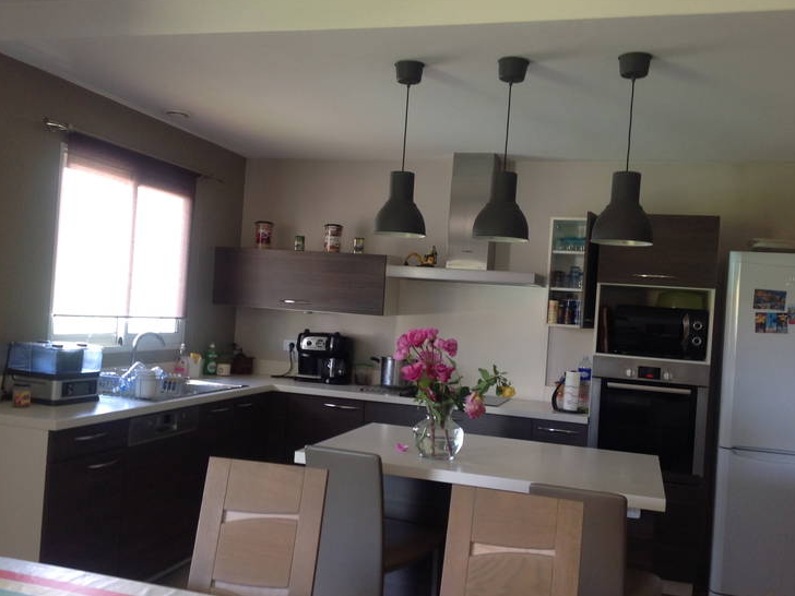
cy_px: 299
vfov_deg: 37.7
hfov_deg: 49.0
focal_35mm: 38
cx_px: 385
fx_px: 873
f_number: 2.4
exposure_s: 1/15
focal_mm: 4.28
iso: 64
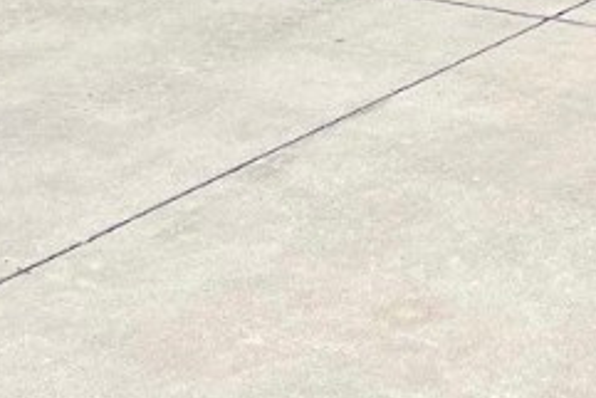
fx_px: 1905
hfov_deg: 16.3
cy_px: -512
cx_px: 875
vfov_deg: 10.5
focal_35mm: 115
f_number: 1.6
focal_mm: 5.1
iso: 50
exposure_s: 1/5076
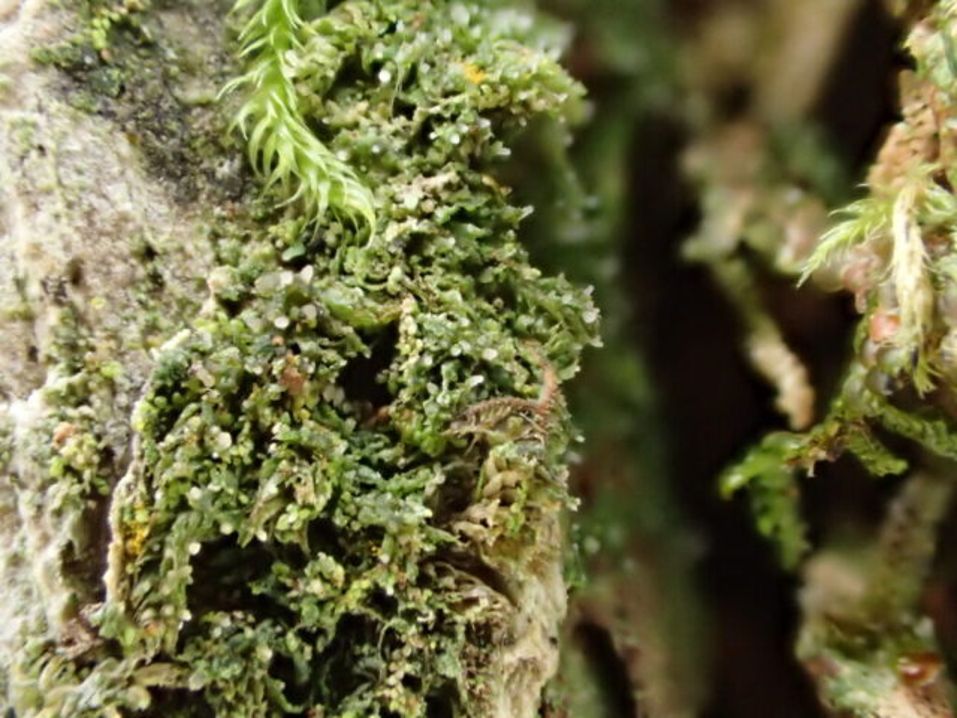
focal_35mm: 57
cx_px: 478
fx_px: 1576
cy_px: 359
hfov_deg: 33.8
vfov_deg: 25.7
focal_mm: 10.29
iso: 1600
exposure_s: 1/50
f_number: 5
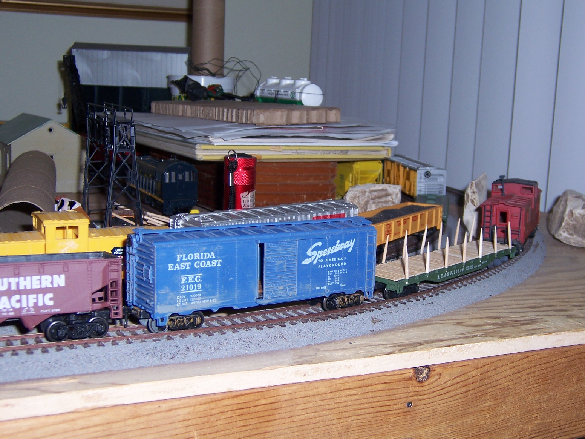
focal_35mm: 49
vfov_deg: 29.7
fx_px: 828
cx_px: 292
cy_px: 220
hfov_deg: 38.9
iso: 80
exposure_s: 1/60
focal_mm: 8.2
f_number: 3.4
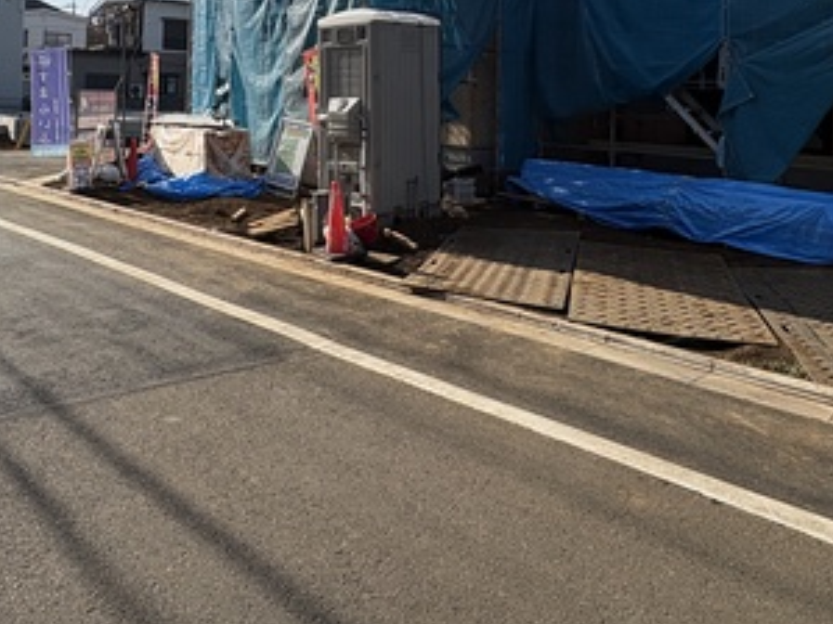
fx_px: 722
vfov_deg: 43.2
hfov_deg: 59.4
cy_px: 75
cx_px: 326
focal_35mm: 30
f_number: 2.2
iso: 64
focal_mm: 2.22
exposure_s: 1/2208
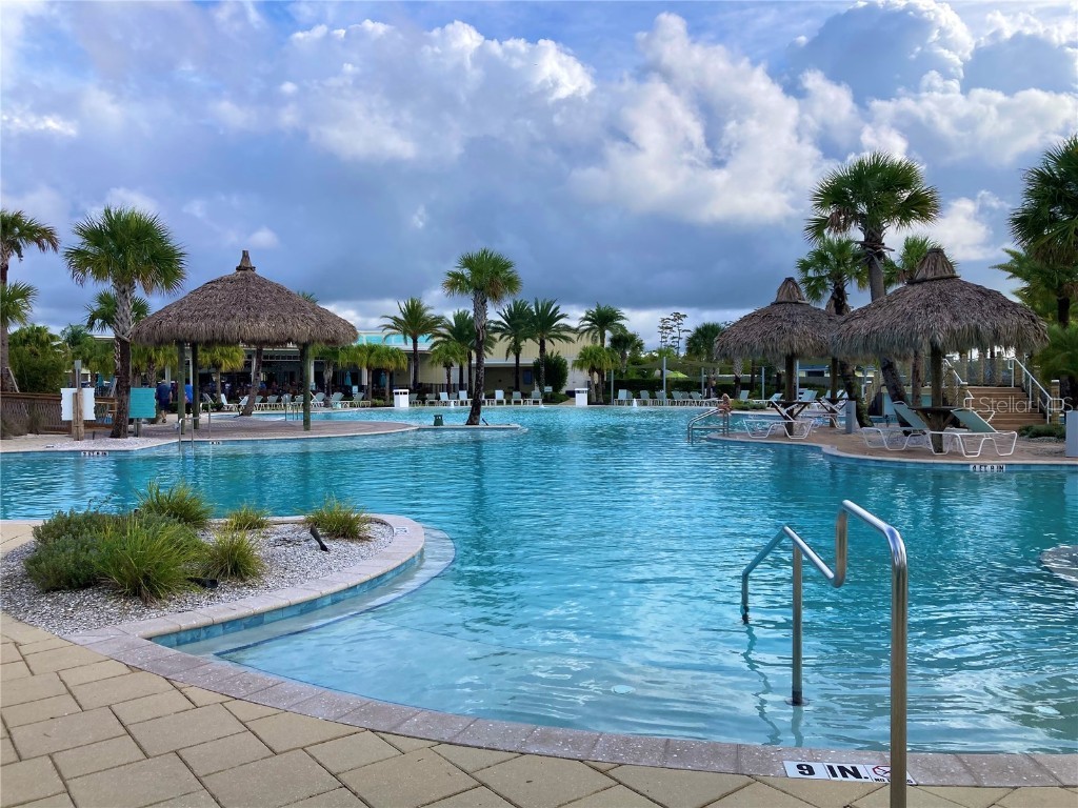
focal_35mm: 28
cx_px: 539
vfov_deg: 49.7
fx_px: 872
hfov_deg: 63.4
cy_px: 404
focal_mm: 3.99
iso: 20
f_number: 1.8
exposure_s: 1/1473
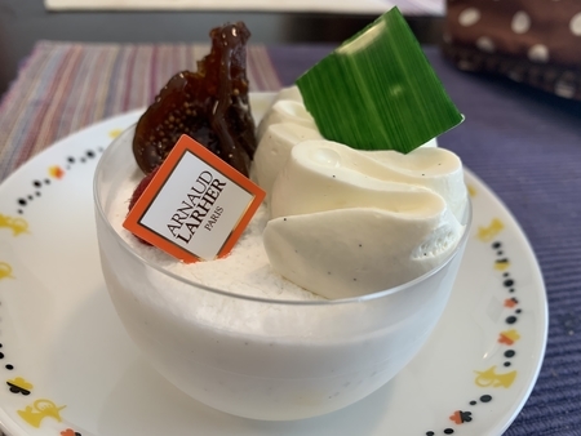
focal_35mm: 26
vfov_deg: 53.1
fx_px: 437
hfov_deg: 67.3
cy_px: 218
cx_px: 290
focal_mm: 4.25
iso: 80
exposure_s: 1/50
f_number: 1.8
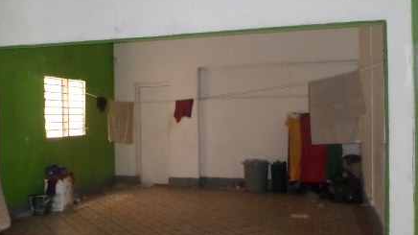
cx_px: 166
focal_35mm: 40
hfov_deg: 50.1
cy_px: 117
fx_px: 443
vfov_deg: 29.7
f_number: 2.5
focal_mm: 4.5
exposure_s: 1/8
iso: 400
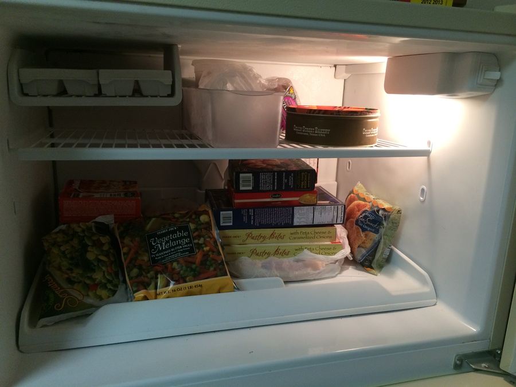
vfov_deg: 46.8
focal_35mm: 30
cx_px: 258
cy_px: 194
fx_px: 447
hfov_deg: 60.0
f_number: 2.2
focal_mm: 4.12
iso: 64
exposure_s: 1/30
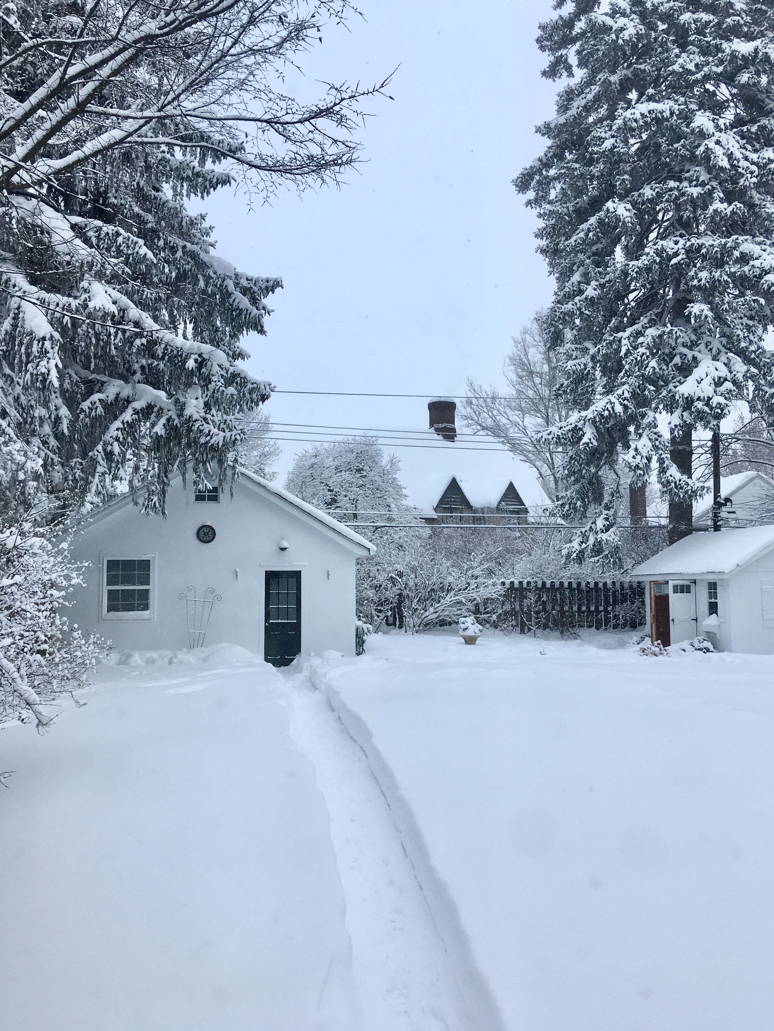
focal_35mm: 29
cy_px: 516
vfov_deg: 61.7
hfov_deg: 48.2
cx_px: 387
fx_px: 864
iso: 25
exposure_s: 1/509
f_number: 2.2
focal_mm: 4.15
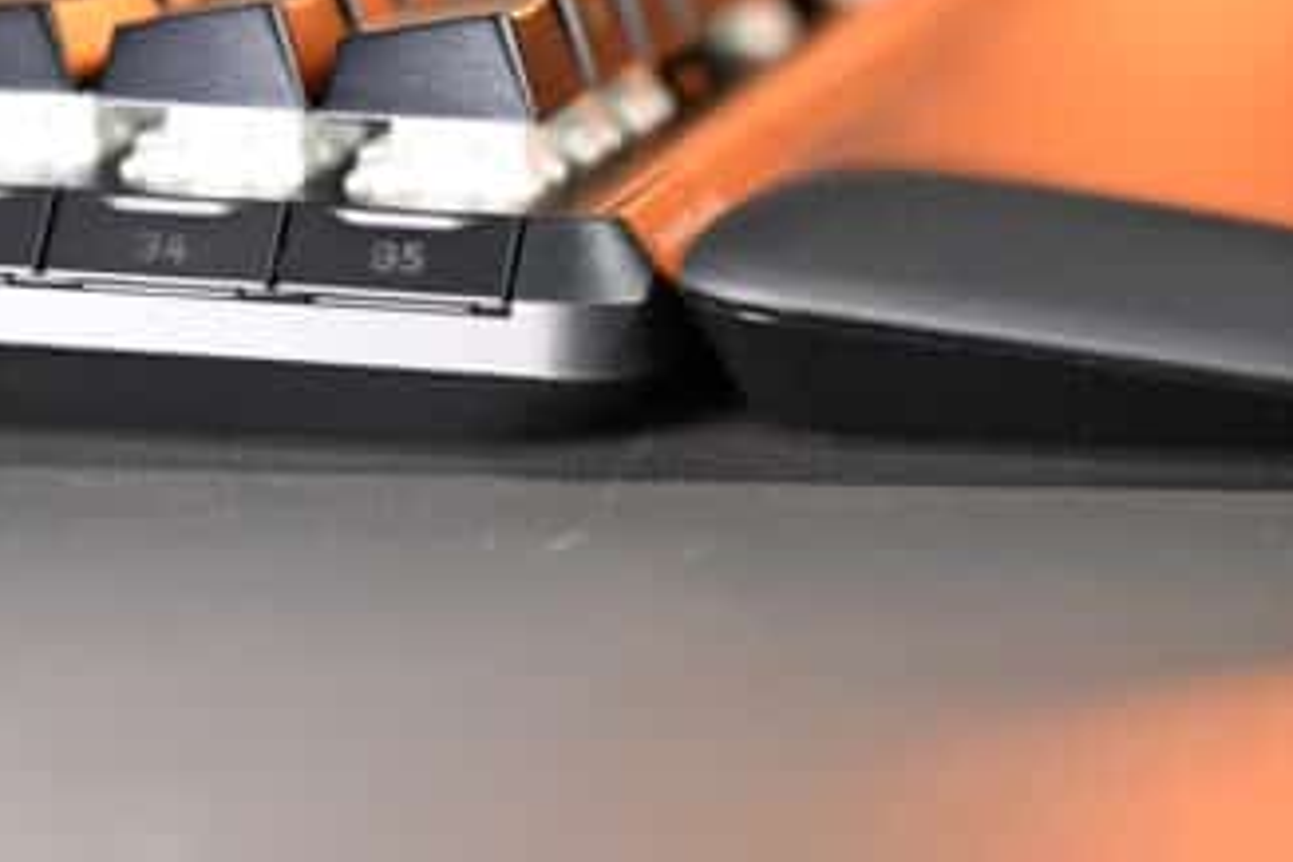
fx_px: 4920
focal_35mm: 137
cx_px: 696
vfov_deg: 10.0
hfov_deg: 15.0
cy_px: 431
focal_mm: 115
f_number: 8
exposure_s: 1/125
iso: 3200
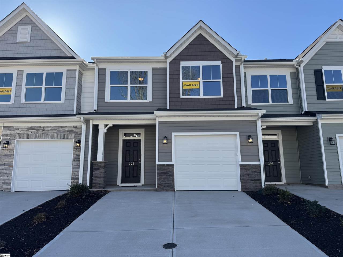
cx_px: 172
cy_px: 128
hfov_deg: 71.6
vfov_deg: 56.8
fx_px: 238
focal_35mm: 24
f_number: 1.78
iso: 80
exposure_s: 1/2105
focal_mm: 6.76
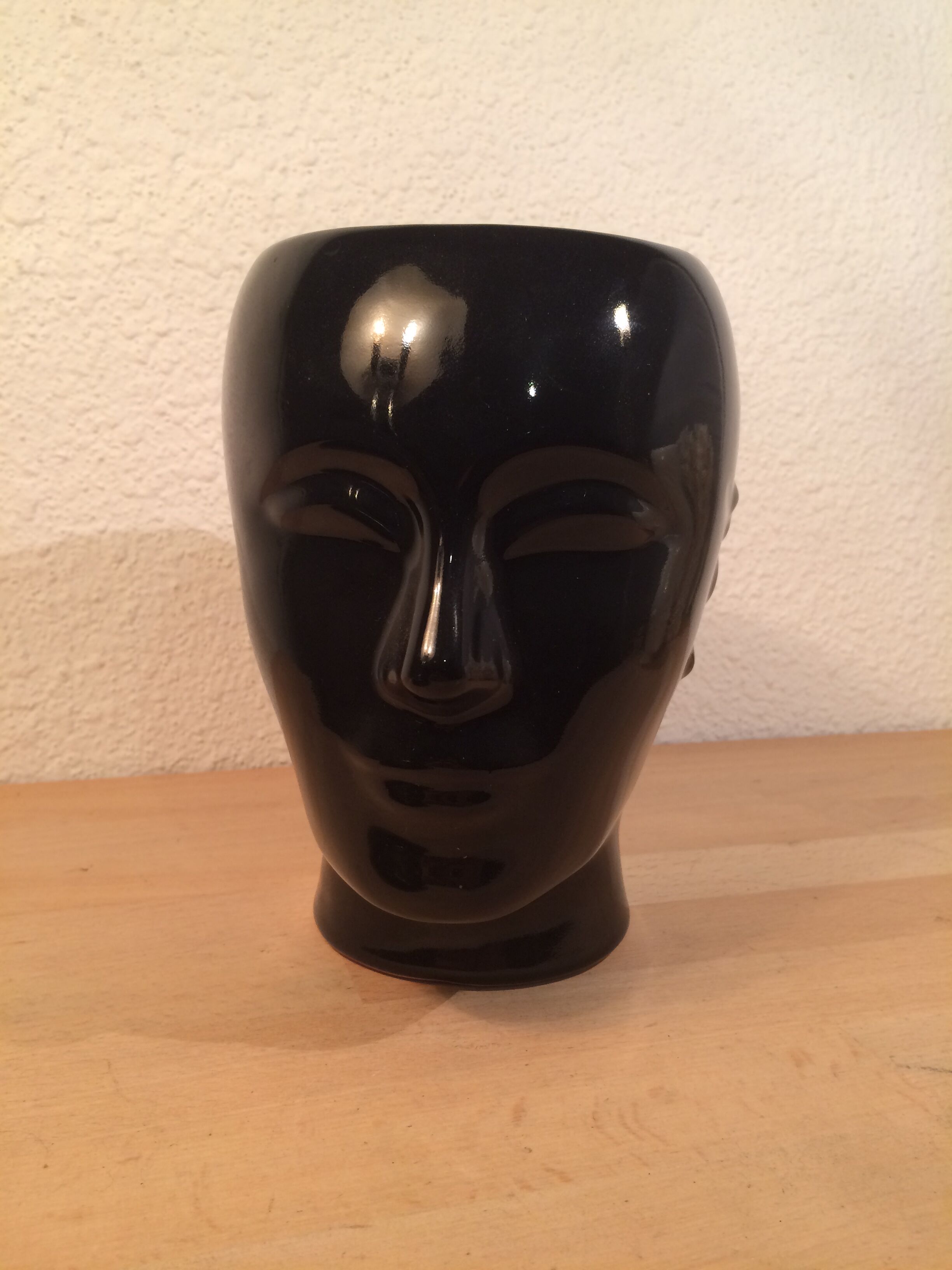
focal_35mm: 29
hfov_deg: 48.2
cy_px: 635
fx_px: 1063
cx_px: 476
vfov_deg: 61.7
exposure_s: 1/33
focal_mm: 4.15
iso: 50
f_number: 2.2
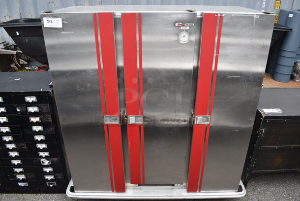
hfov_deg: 67.3
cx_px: 150
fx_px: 225
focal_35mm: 27
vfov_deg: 48.0
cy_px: 100
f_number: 5.6
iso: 200
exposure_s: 1/160
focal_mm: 18
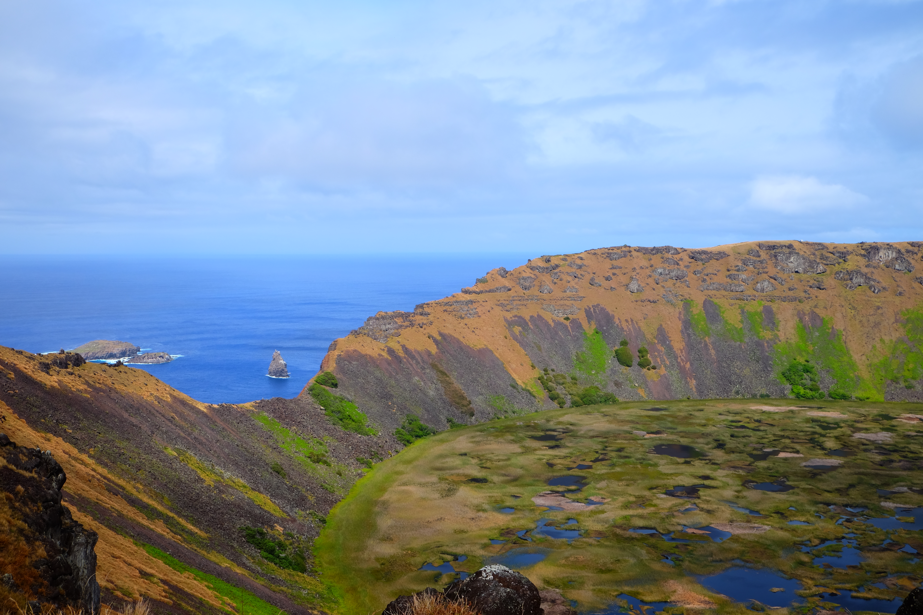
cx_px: 462
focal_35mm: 35
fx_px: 897
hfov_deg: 54.4
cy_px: 308
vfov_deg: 37.9
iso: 200
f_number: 9
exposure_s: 1/350
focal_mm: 23.3
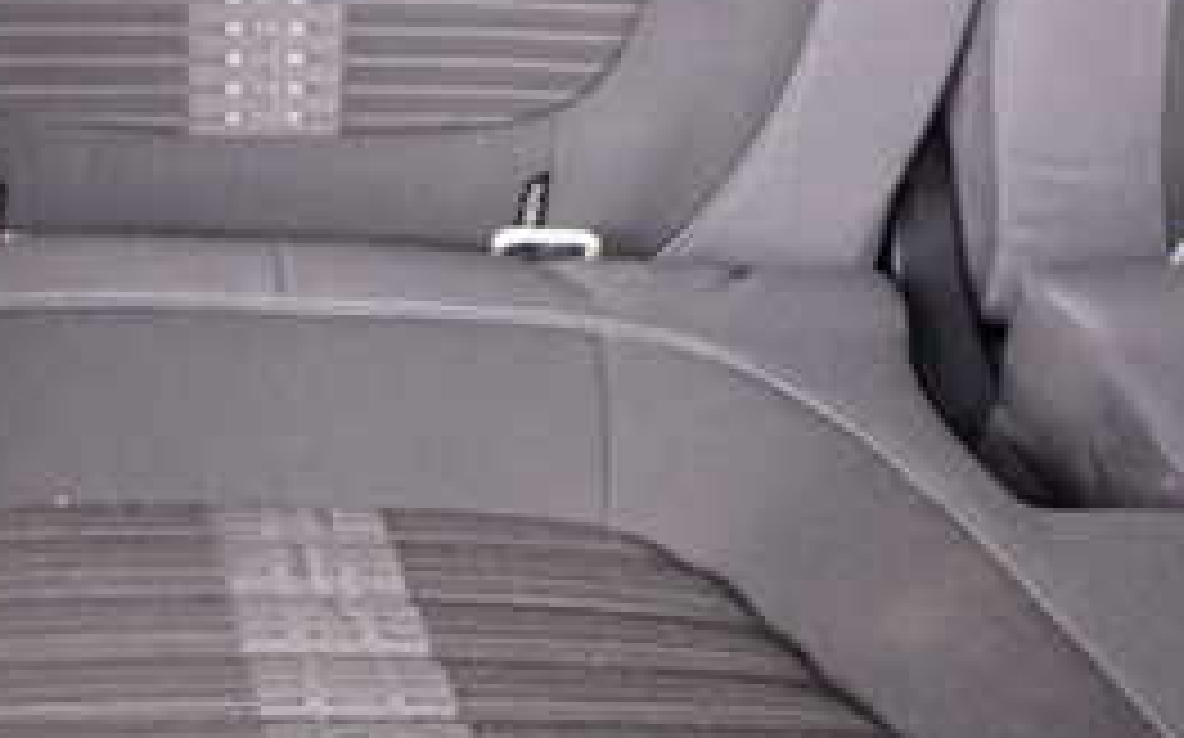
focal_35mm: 87
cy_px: 621
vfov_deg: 14.9
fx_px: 2806
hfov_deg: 23.8
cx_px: 567
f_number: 2.5
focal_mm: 6.37
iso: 640
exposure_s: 1/40
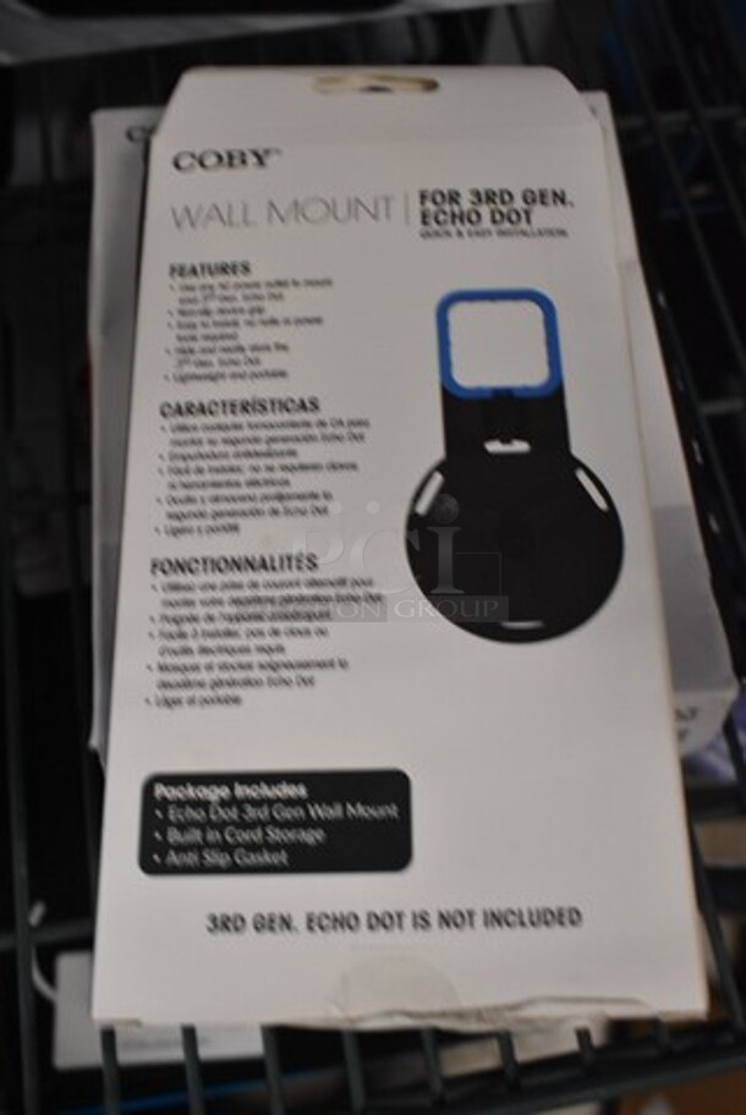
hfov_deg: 43.7
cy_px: 558
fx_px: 930
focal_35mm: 30
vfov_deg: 61.9
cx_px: 373
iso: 1600
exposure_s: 1/125
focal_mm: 20
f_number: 5.6
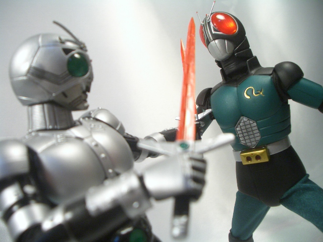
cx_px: 162
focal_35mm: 35
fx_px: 327
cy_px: 121
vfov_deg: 40.7
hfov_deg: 52.6
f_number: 2.6
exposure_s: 1/100
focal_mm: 5.8
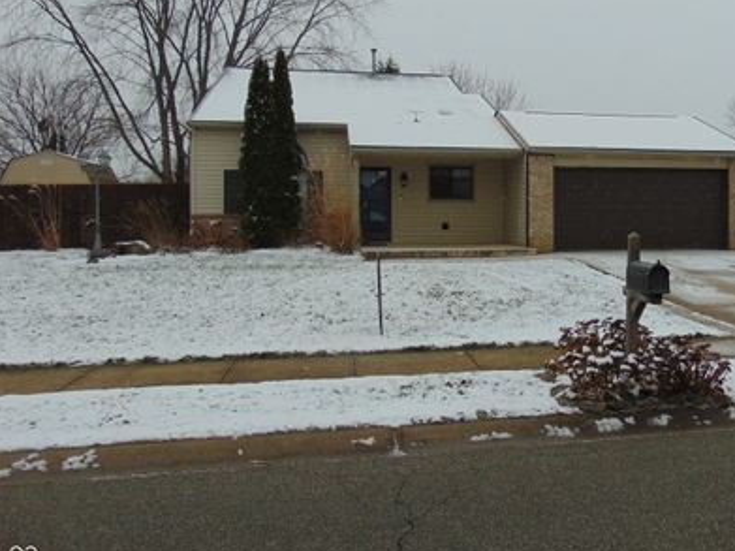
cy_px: 221
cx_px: 466
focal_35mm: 32
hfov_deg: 56.1
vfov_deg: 43.9
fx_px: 679
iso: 80
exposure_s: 1/800
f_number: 3
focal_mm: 4.5
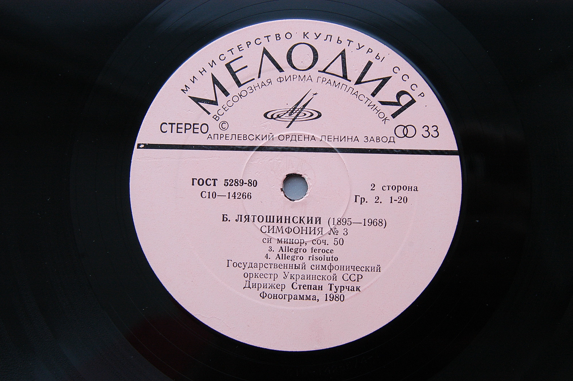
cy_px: 190
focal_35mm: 52
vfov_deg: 25.7
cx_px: 286
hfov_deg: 37.9
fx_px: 835
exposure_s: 1/125
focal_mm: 35
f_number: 5.6
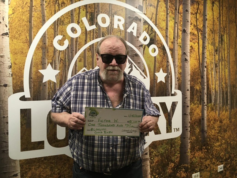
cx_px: 118
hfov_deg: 61.7
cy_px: 89
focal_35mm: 29
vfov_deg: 48.2
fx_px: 199
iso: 125
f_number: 2.2
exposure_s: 1/30
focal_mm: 4.15
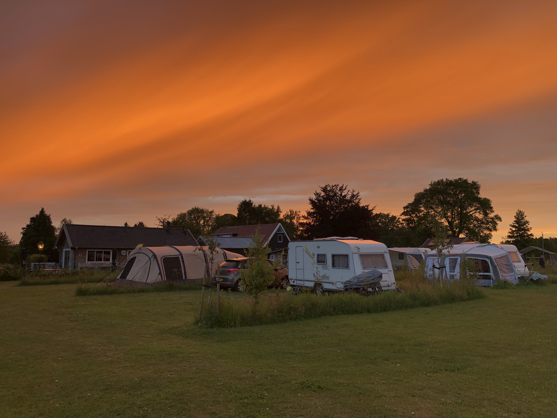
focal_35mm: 28
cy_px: 209
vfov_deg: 49.7
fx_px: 451
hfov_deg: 63.4
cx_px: 278
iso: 64
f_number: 1.8
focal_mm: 3.99
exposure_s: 1/120
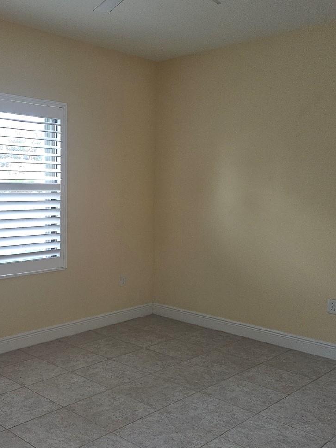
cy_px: 233
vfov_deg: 49.0
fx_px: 492
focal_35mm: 38
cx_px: 85
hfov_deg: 36.8
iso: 64
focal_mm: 5.4
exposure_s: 1/60
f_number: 1.8
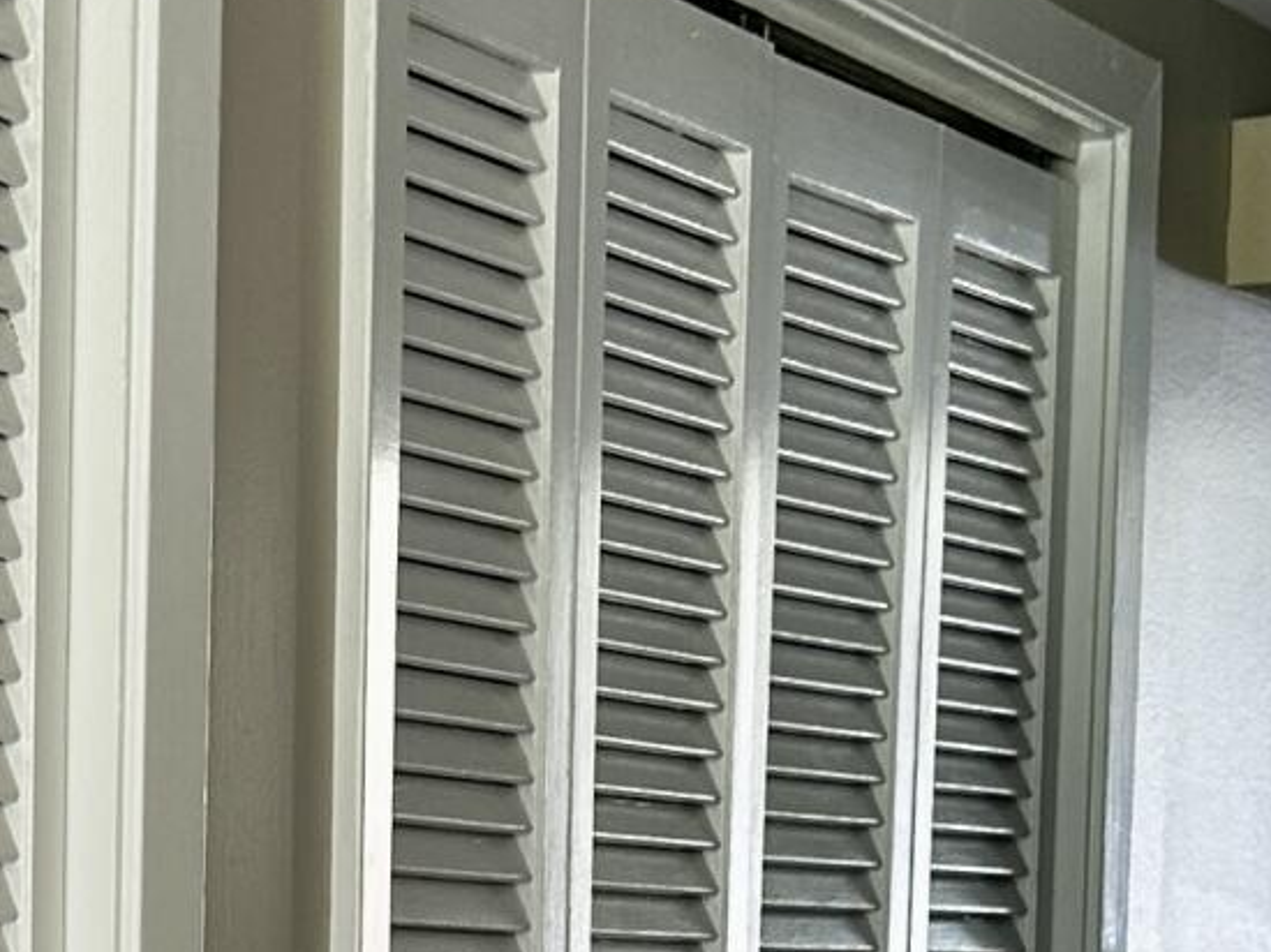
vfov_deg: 10.8
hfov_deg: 14.6
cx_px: -213
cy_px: 1530
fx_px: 4808
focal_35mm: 131
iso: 64
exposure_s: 1/120
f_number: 1.78
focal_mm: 6.86
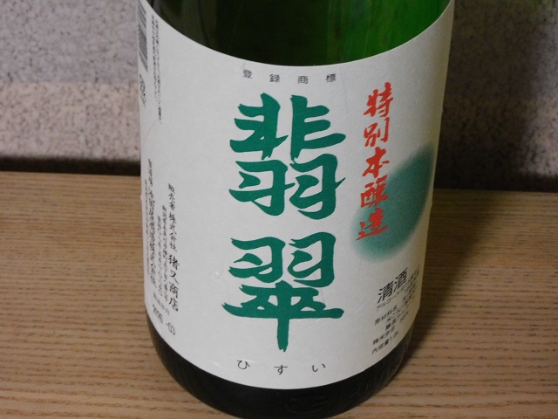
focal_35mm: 115
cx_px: 279
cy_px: 210
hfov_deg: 17.1
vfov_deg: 12.9
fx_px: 1854
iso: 800
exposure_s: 1/13
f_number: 5
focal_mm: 20.6
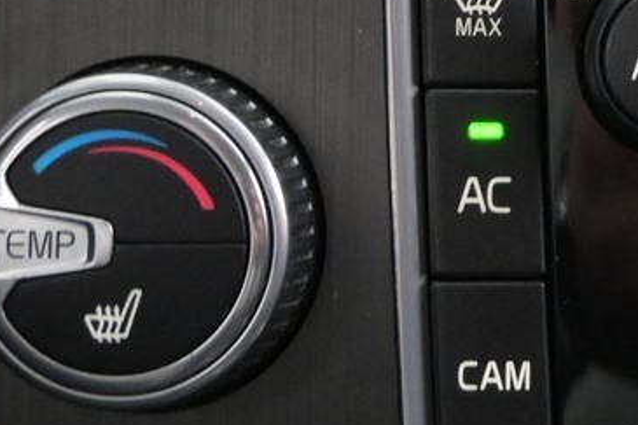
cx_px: 836
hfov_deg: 13.8
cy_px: -47
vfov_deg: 9.5
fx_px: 2535
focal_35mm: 143
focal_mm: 21.5
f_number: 4
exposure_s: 1/30
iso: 2500
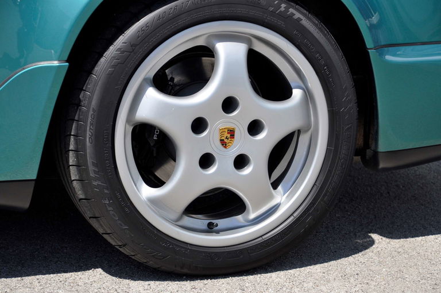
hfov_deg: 23.4
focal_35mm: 87
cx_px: 220
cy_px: 146
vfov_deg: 15.7
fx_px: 1064
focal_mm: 58
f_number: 6.3
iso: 500
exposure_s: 1/640
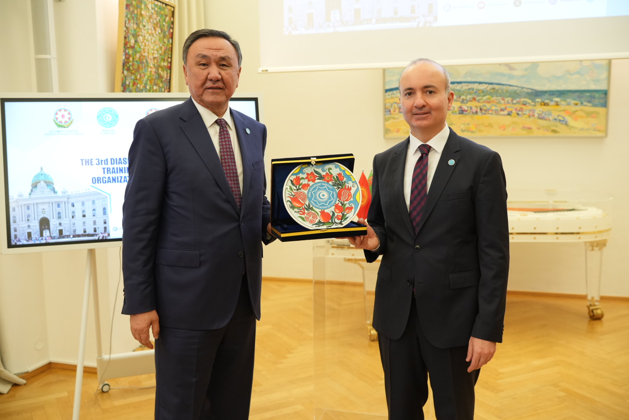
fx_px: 612
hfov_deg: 54.4
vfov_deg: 37.9
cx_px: 314
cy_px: 210
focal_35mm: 35
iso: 2000
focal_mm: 35
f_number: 3.5
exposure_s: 1/160
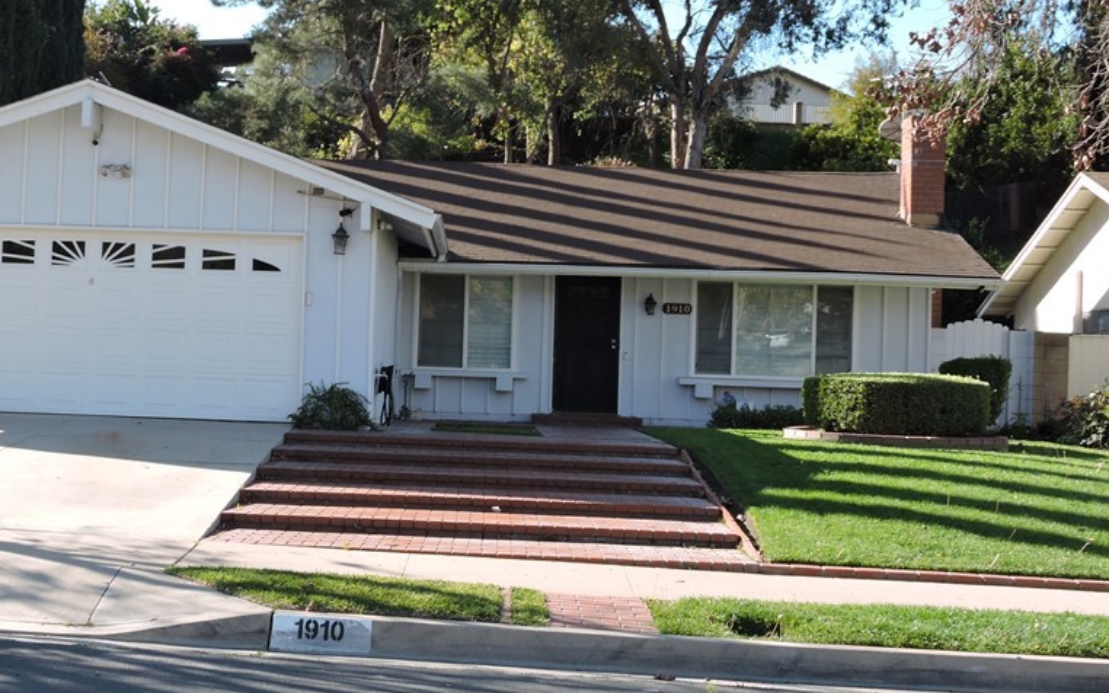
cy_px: 300
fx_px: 1723
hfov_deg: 35.4
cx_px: 400
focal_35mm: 57
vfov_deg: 22.7
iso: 100
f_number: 3.8
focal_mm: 7.2
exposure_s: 1/320
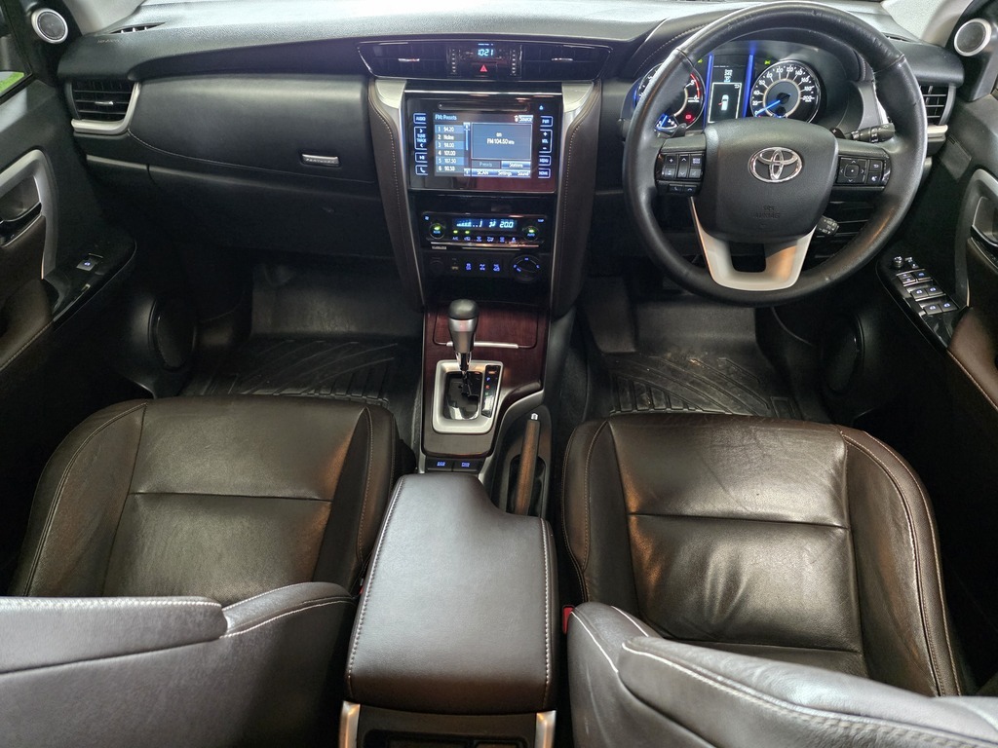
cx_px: 499
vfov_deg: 58.9
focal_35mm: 23
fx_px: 663
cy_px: 374
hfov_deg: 73.9
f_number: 1.7
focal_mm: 6.25
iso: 2500
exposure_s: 1/100
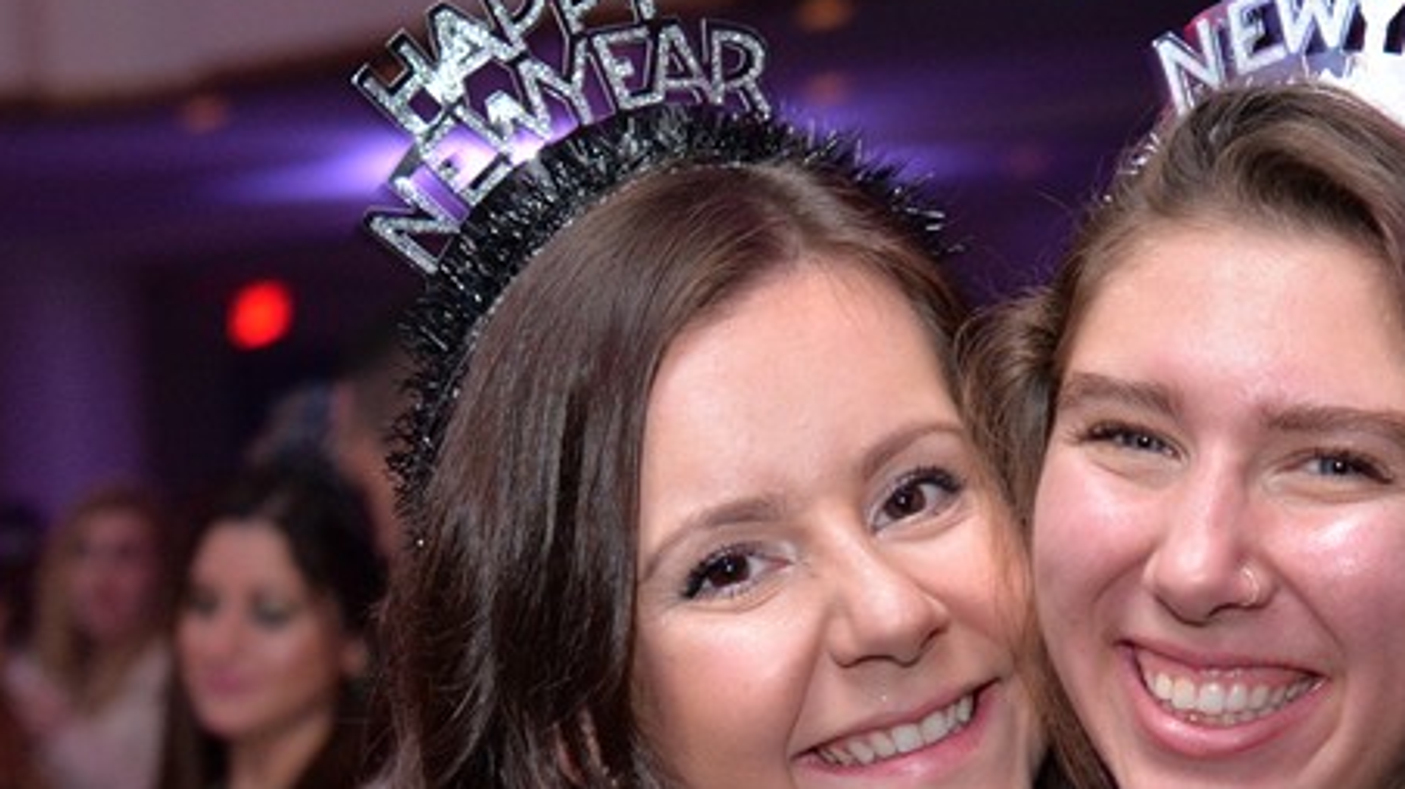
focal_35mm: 116
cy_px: 645
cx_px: 1147
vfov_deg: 10.4
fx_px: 4321
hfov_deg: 18.3
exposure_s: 1/80
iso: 2000
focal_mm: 50
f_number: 4.5
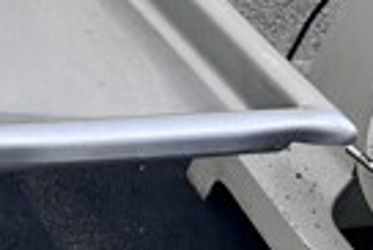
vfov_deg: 11.4
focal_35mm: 112
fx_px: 1162
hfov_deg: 14.7
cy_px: -190
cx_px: -395
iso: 160
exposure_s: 1/121
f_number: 1.78
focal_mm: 6.86
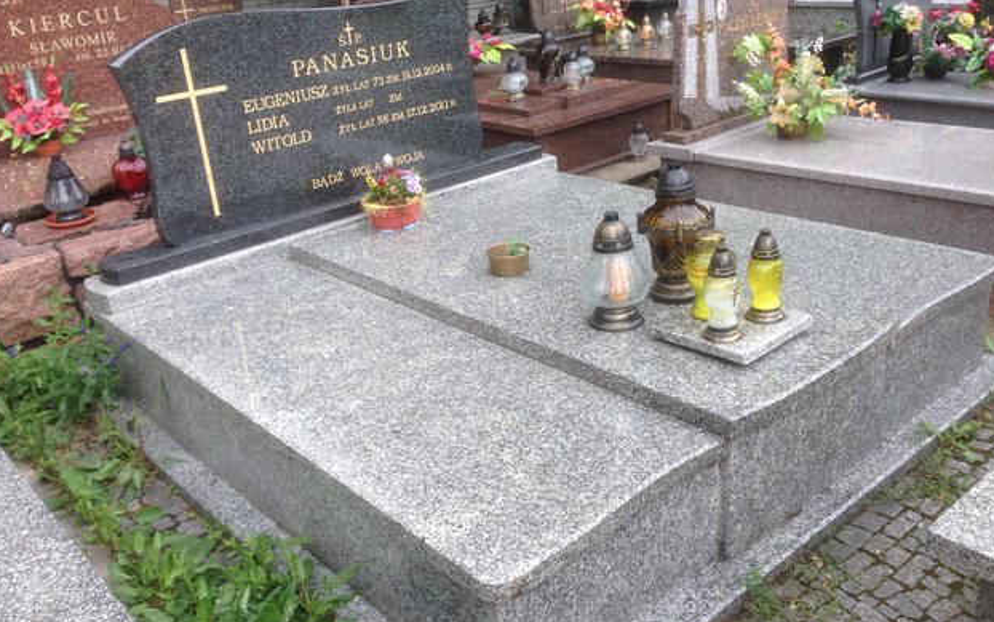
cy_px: 281
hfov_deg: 54.0
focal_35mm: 36
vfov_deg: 35.3
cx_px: 503
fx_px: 975
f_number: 2.4
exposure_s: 1/256
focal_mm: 4.12
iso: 50
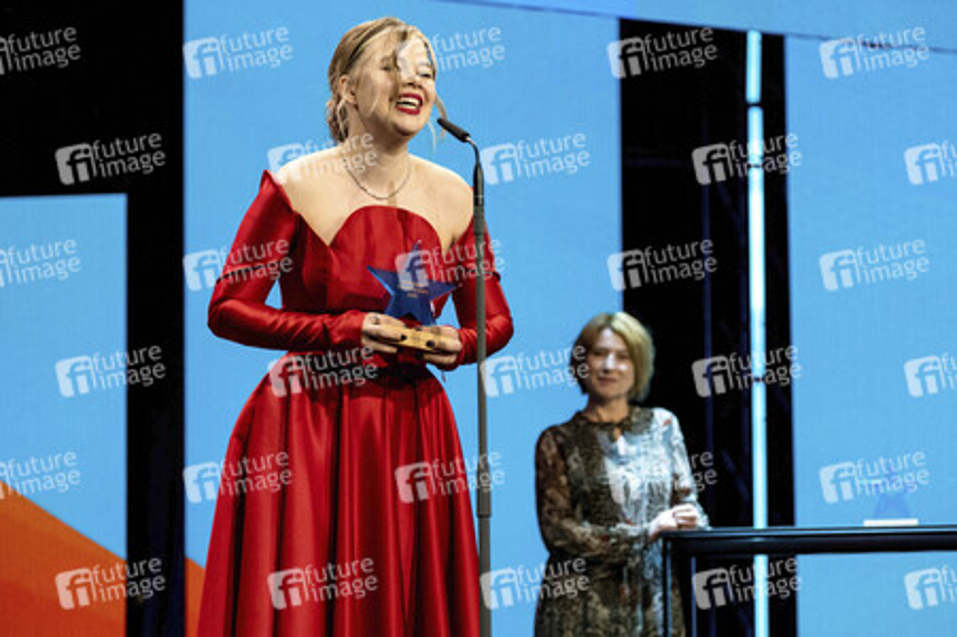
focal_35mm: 147
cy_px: 318
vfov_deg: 9.3
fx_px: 3905
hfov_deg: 14.0
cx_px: 478
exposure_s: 1/340
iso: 2500
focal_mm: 98.2
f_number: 2.8
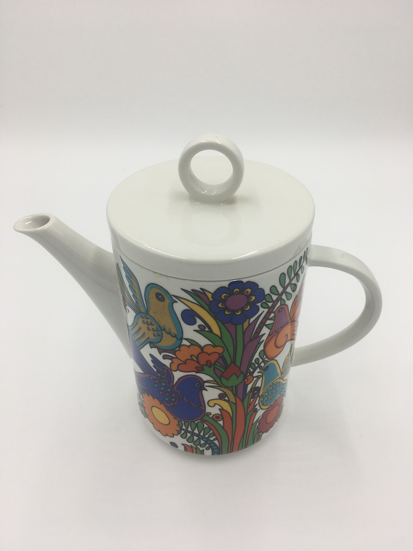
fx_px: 461
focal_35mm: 29
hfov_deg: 48.2
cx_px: 206
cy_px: 276
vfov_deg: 61.7
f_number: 2.2
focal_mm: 4.15
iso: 25
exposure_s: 1/236
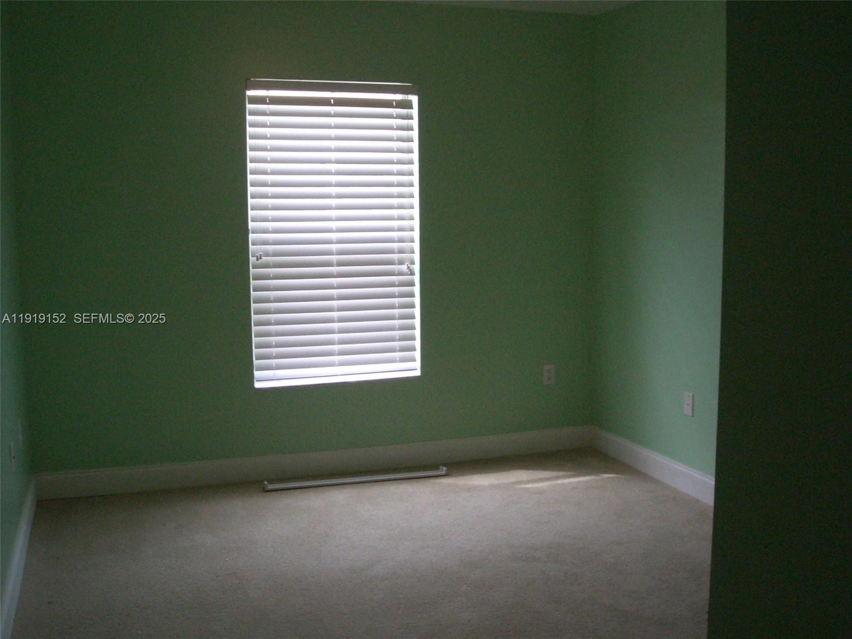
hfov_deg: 51.4
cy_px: 320
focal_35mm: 36
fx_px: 886
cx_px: 426
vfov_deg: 39.7
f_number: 4
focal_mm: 4.8
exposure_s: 1/80
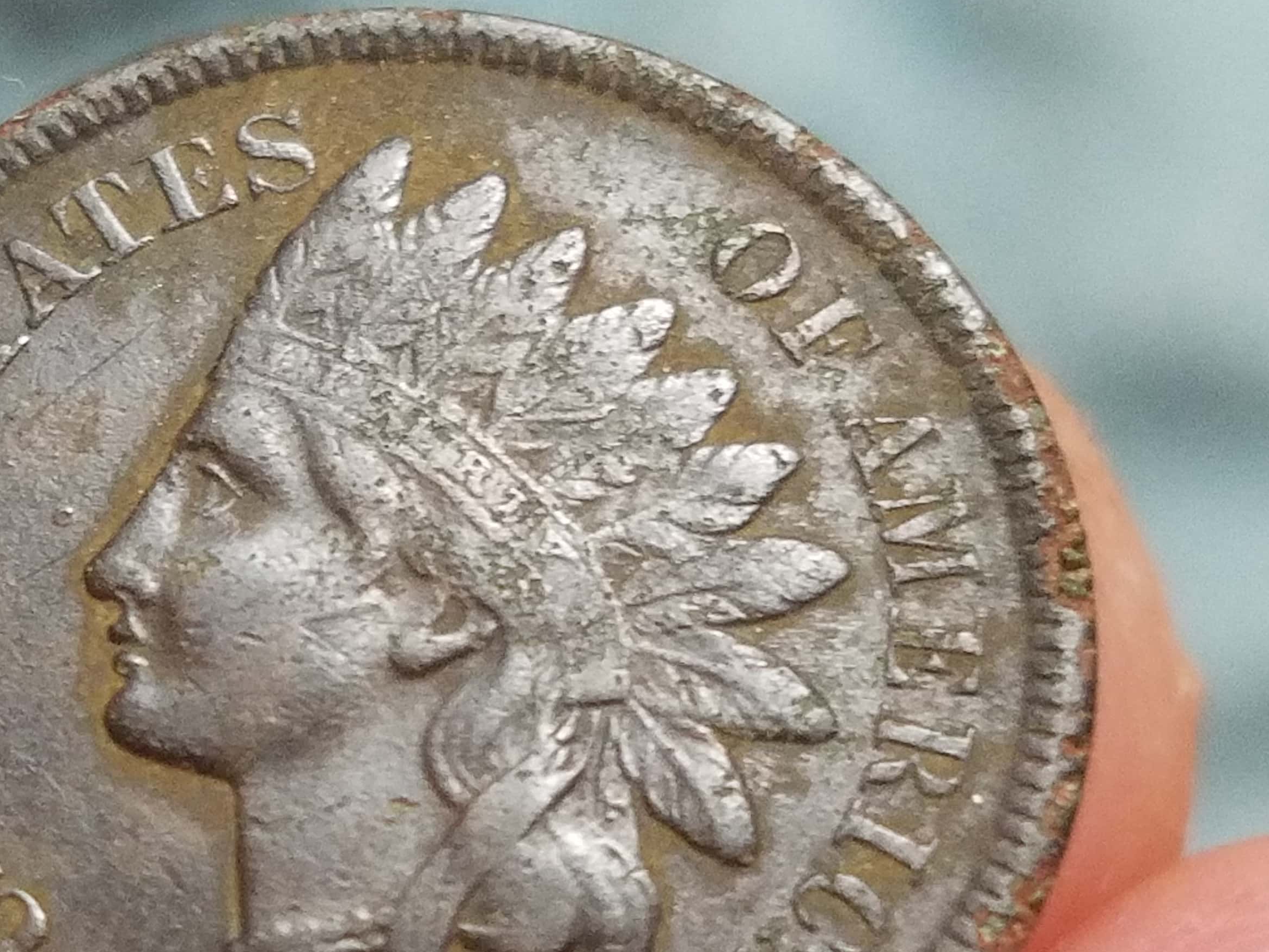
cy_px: 619
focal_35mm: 45
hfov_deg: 41.4
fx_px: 1650
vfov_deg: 32.0
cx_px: 392
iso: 160
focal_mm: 4.2
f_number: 1.7
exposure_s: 1/30
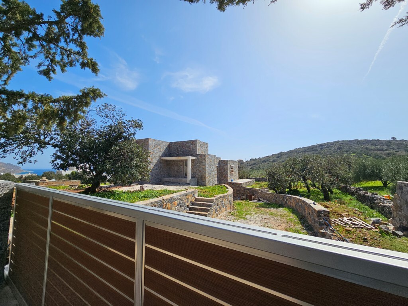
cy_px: 153
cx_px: 204
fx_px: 153
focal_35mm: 13
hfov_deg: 106.2
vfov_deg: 89.9
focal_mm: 2.2
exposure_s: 1/3327
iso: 50
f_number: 2.2
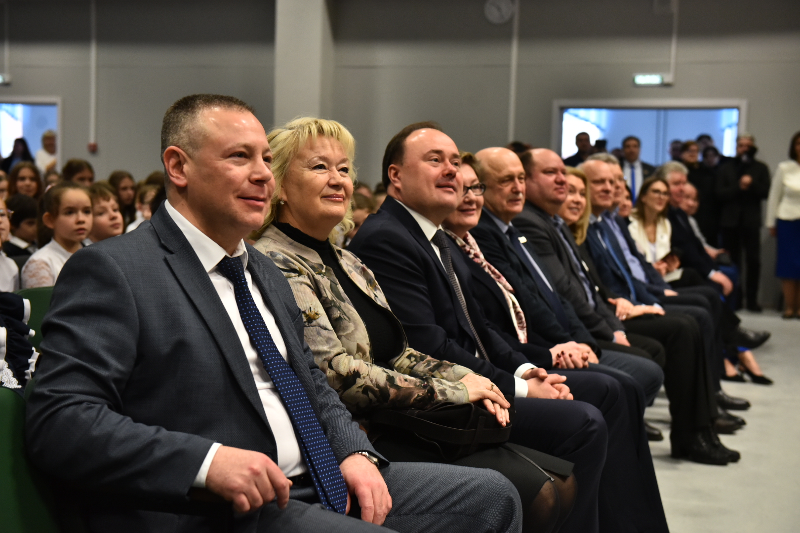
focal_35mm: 52
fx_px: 1155
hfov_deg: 38.2
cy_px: 266
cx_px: 400
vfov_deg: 26.0
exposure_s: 1/200
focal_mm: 52
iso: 2500
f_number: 3.5
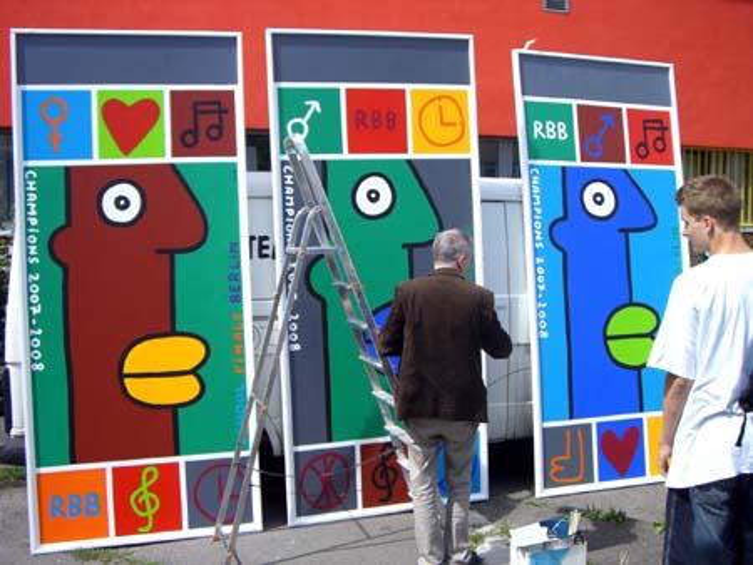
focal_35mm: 38
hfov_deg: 49.0
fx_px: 827
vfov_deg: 37.8
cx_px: 376
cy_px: 282
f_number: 2.7
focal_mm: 6.2
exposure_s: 1/500
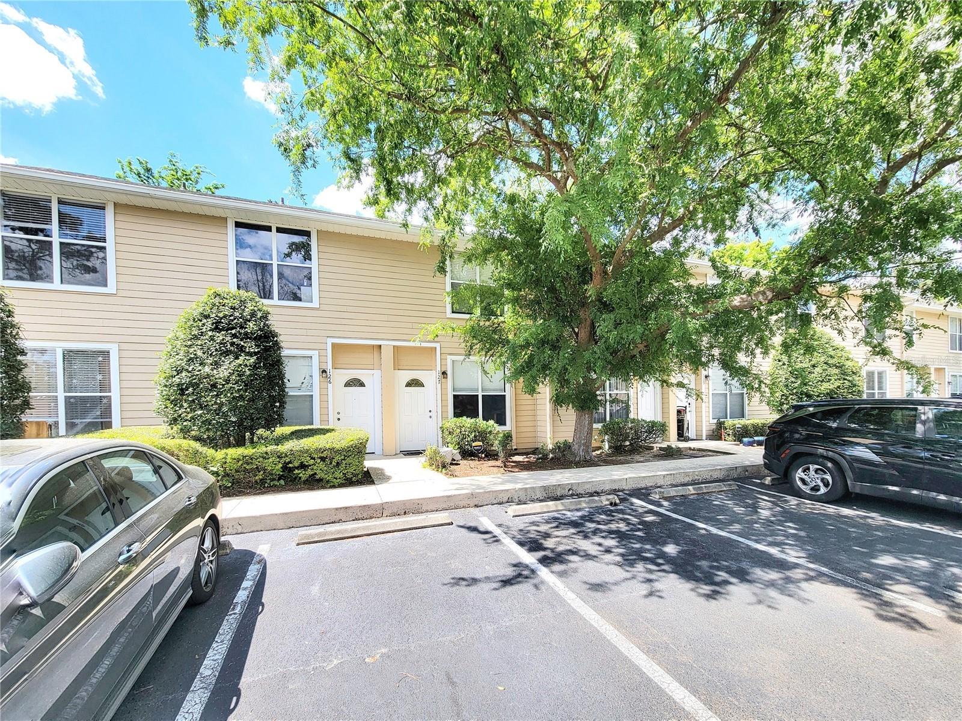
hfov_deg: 106.2
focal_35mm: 13
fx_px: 361
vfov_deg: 89.9
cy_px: 360
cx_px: 481
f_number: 2.2
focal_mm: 2.2
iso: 50
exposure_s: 1/833
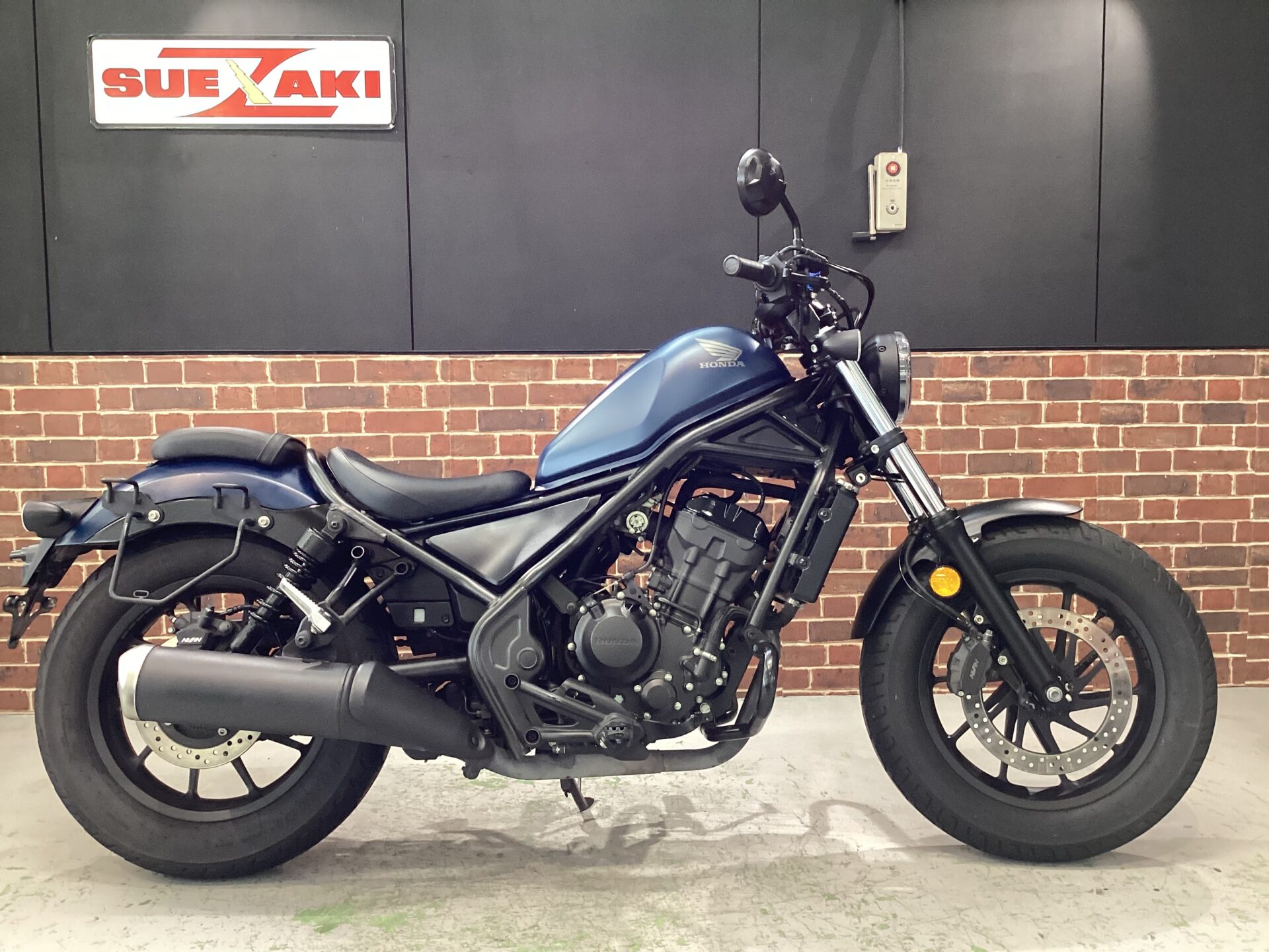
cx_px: 634
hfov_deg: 58.4
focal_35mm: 31
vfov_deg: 45.4
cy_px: 476
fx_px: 1136
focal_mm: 3.3
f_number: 2.4
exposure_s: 1/50
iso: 200
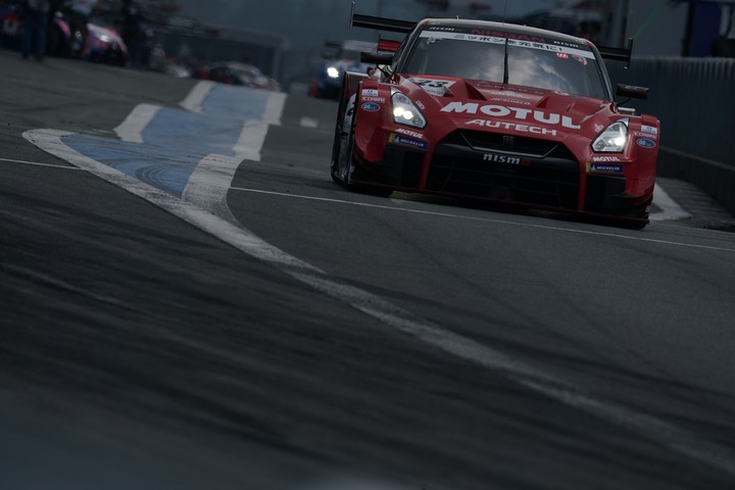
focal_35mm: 600
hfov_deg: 3.4
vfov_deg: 2.3
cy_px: 245
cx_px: 368
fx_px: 12249
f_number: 10
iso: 200
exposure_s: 1/800
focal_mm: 600
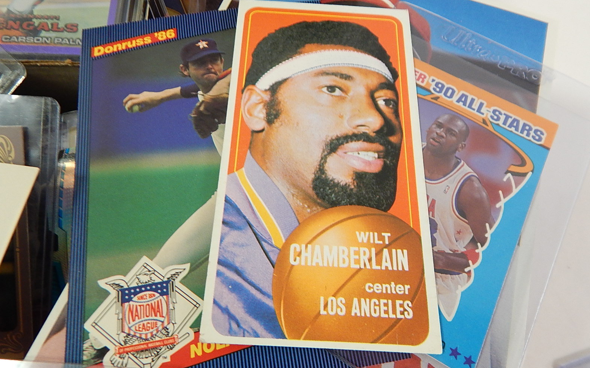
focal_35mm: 27
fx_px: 434
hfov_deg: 68.4
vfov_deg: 45.8
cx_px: 295
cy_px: 154
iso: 220
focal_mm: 4.5
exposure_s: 1/30
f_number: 3.1
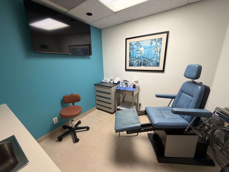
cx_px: 114
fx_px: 93
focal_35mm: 14
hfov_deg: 102.1
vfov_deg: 85.7
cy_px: 86
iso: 320
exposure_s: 1/120
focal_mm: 2.22
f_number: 2.2
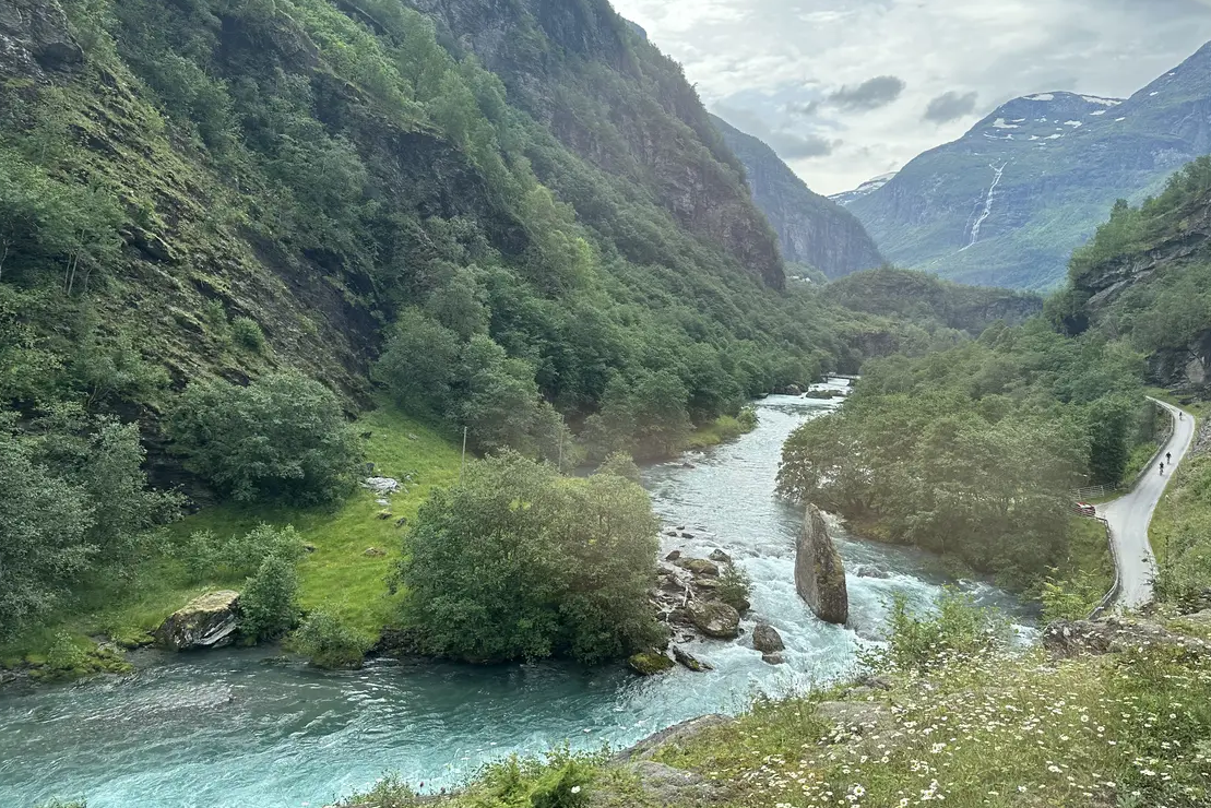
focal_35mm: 27
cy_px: 321
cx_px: 628
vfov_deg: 47.7
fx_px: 908
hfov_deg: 67.3
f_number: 1.78
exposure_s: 1/1339
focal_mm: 6.86
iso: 80
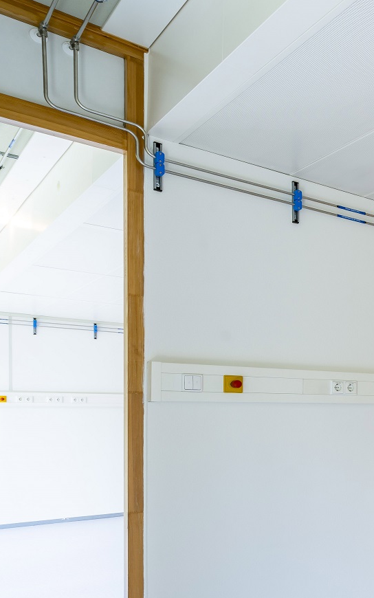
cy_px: 415
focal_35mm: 36
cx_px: 606
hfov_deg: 24.4
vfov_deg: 52.6
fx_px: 587
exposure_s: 1/5
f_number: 10
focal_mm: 16
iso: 100
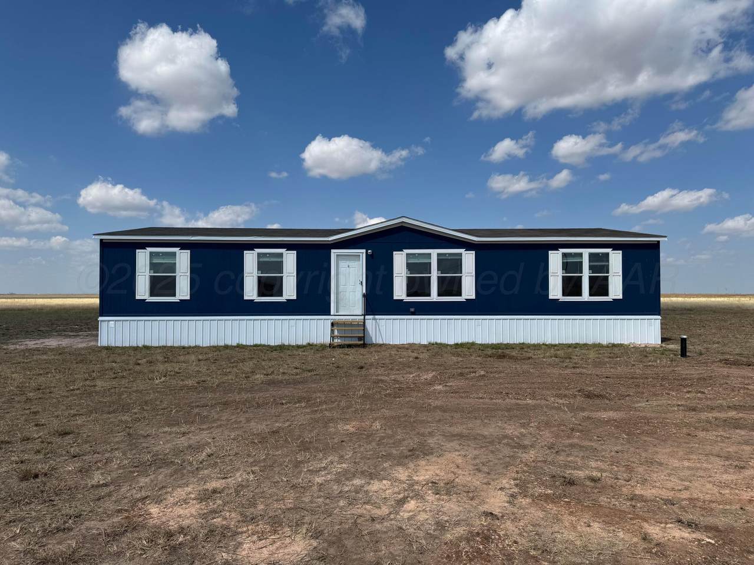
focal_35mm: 24
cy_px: 282
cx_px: 377
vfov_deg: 56.8
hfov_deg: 71.6
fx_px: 523
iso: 80
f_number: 1.78
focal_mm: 6.76
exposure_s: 1/7092
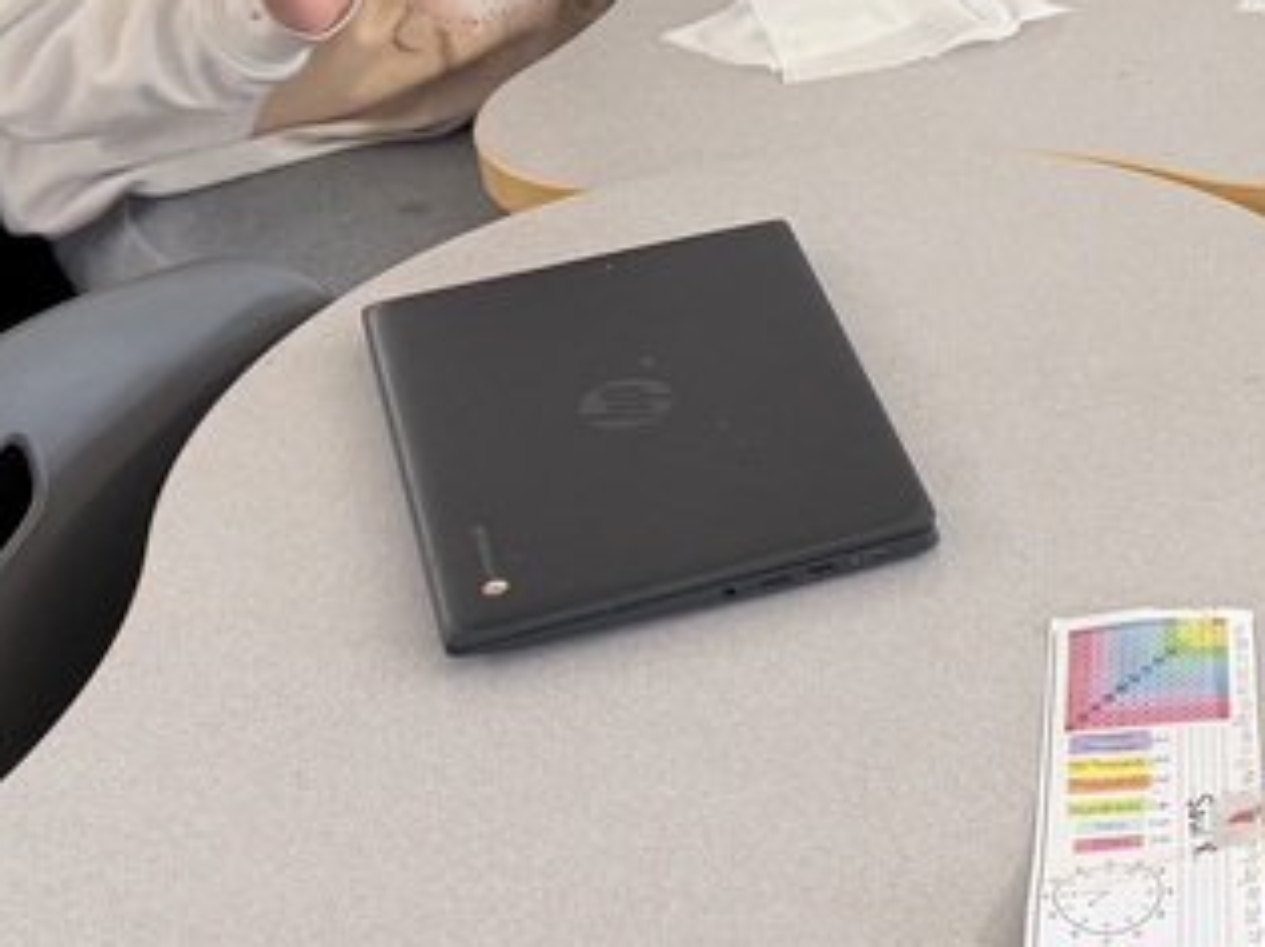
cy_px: 148
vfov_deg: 18.7
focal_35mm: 78
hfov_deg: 23.0
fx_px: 2849
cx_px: 1506
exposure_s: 1/120
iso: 160
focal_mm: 6.76
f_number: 1.78
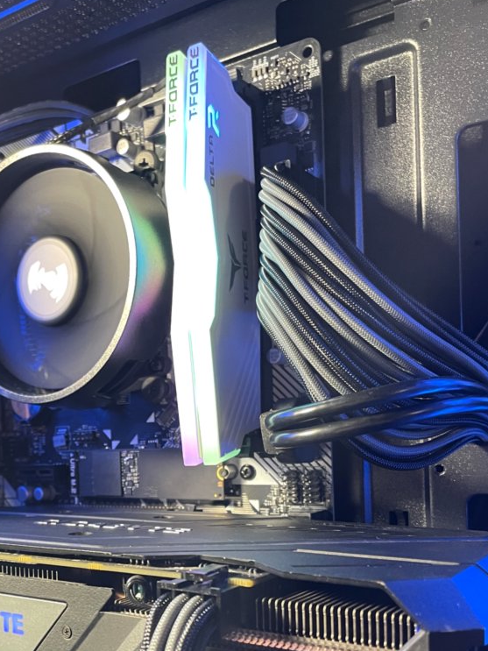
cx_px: 117
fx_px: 790
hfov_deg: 33.6
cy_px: 478
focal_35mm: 42
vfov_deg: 43.5
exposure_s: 1/50
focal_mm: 4.2
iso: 250
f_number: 1.6
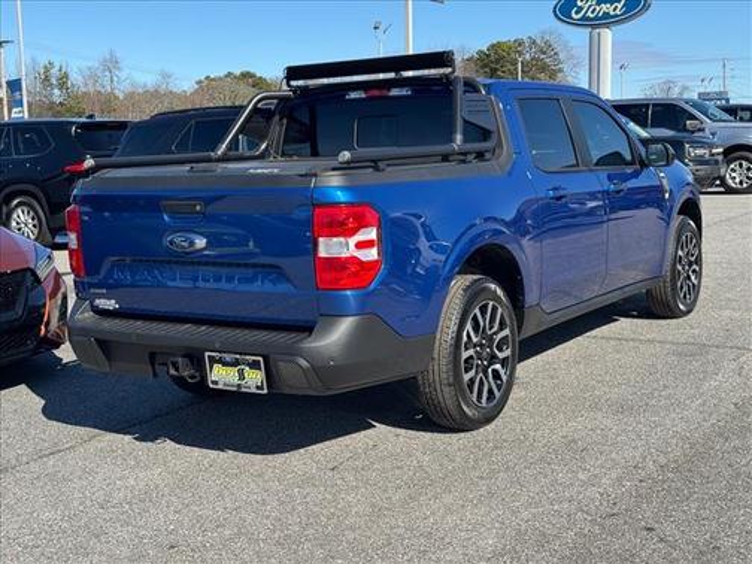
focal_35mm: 48
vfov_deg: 30.3
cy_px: 282
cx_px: 376
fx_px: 1043
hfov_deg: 39.7
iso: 64
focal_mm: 6.76
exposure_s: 1/2513
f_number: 1.78
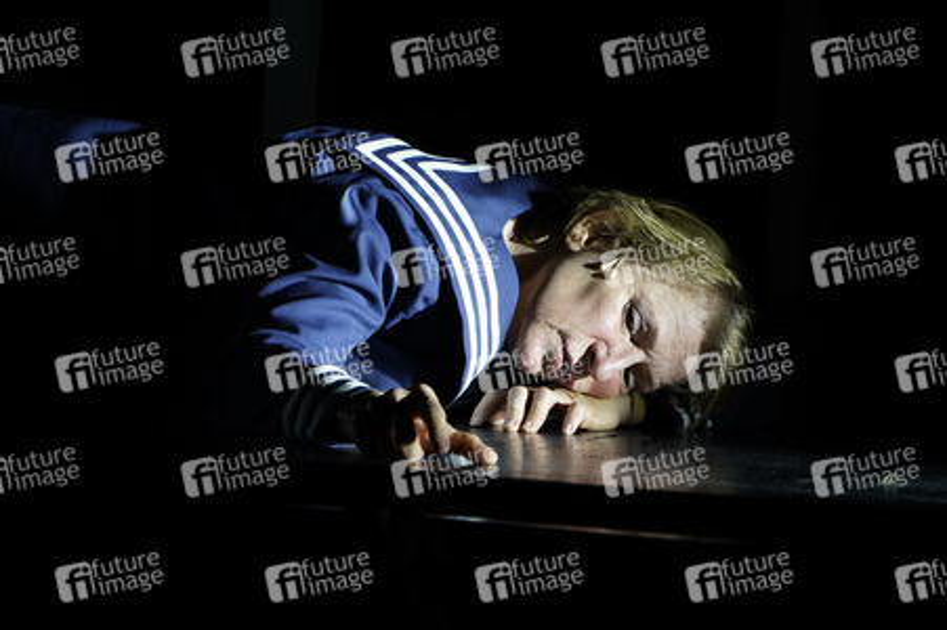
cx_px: 474
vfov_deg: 2.3
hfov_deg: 3.4
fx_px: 15771
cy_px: 315
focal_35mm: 600
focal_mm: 600
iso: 1600
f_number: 8
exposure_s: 1/250
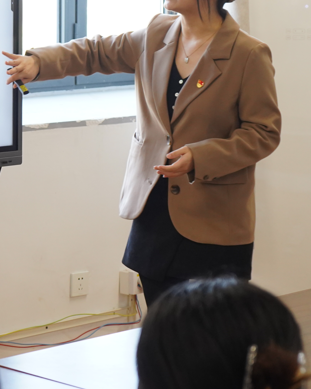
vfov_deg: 14.5
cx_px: 2
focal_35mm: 132
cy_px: 65
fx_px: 1519
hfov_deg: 11.6
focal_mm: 51
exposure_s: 1/125
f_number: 5
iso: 2000
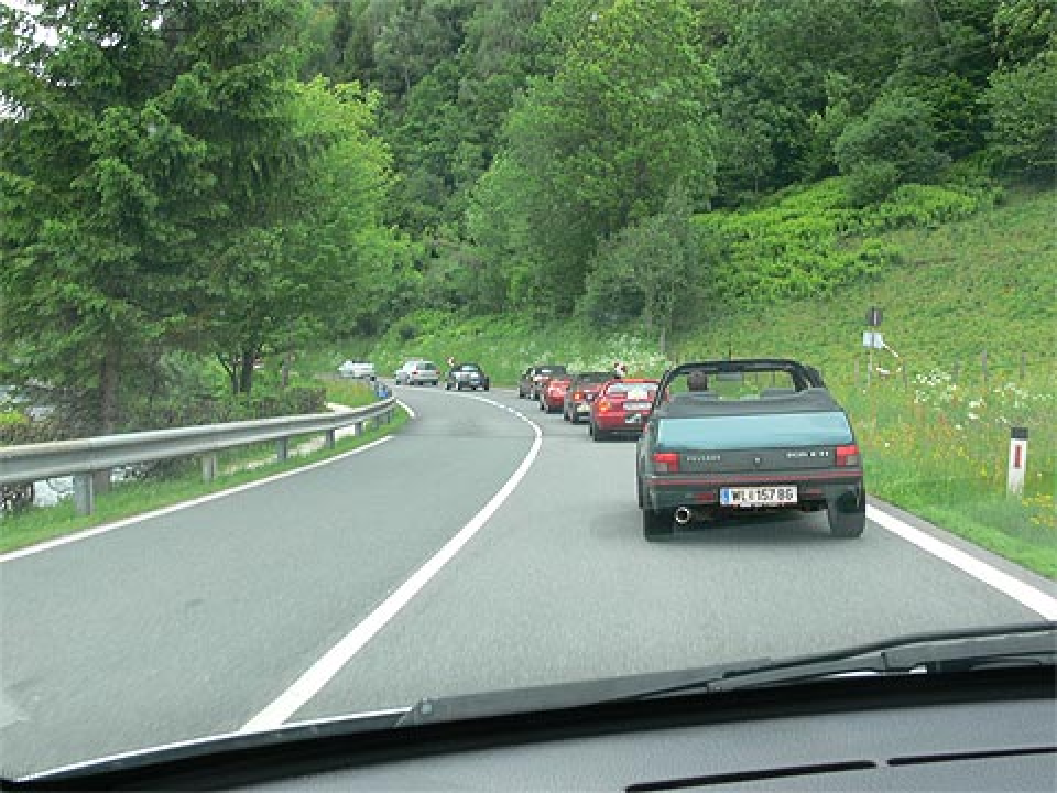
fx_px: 1252
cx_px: 528
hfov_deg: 45.8
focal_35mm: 41
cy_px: 396
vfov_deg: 35.1
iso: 100
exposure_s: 1/30
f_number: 8
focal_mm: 8.7
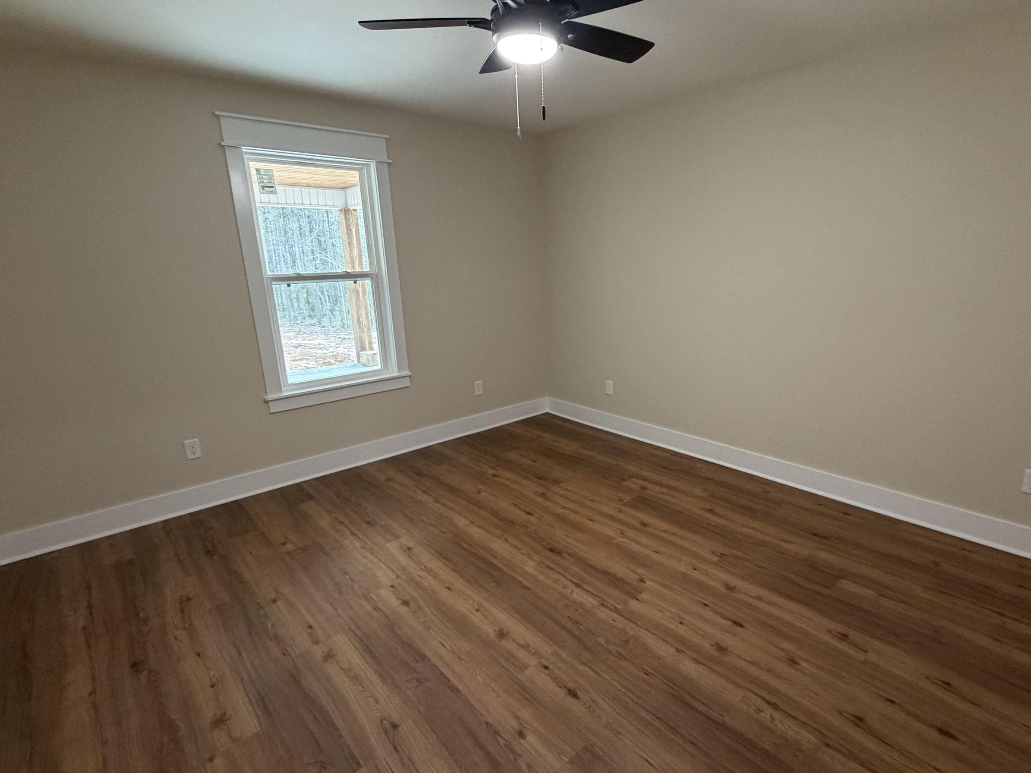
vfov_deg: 71.6
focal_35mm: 18
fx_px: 536
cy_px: 392
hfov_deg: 87.4
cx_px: 577
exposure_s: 1/120
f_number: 2.2
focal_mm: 2.22
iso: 320
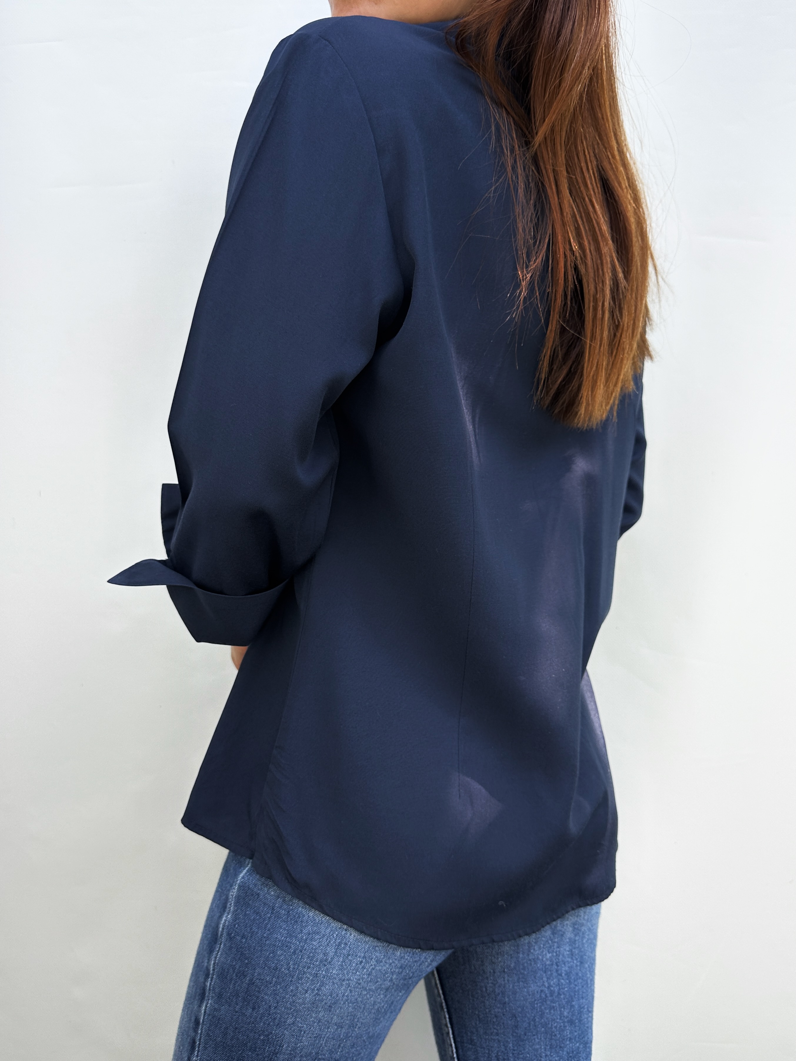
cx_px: 398
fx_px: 736
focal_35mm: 24
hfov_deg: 56.8
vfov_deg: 71.6
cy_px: 530
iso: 80
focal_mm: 6.86
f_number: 1.78
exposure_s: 1/604
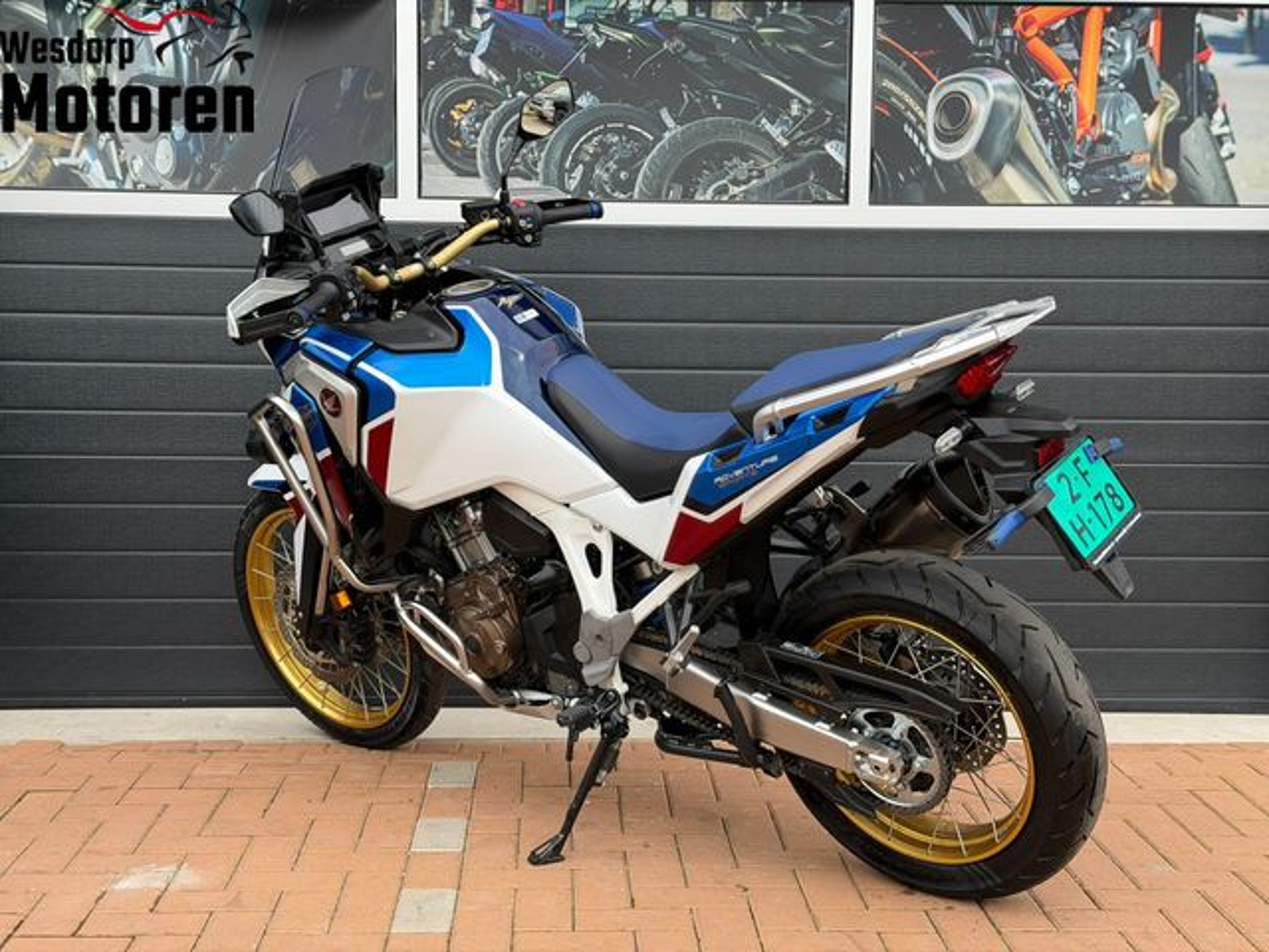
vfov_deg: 30.3
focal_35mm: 48
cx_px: 634
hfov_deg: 39.7
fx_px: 1760
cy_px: 476
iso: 64
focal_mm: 6.76
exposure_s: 1/652
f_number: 1.78
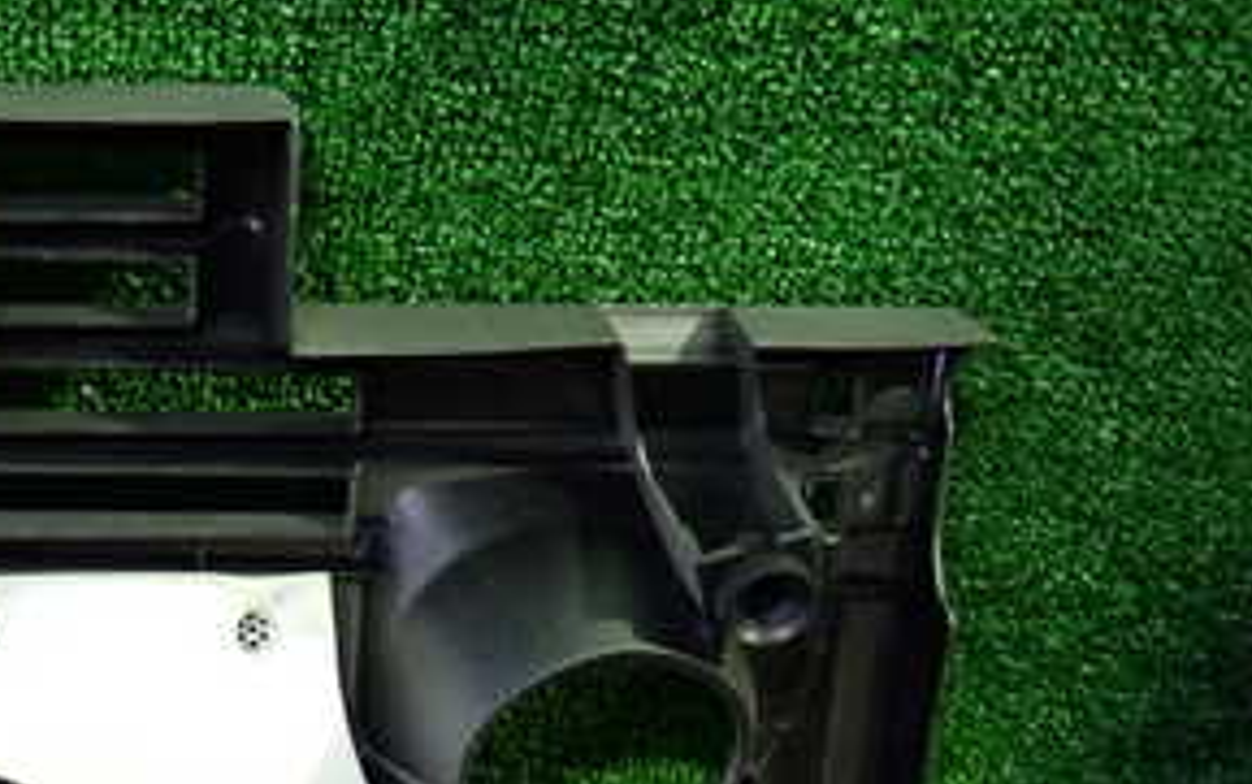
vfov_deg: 22.4
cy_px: 832
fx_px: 1878
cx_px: -9
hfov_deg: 33.6
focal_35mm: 55
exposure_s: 1/30
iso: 400
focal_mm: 4.5
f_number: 2
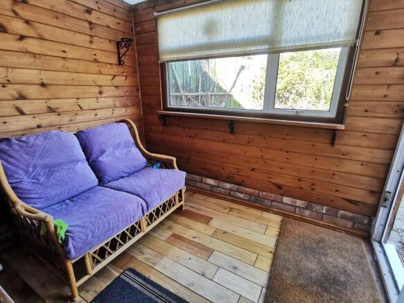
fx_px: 187
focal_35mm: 16
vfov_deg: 78.1
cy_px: 152
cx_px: 202
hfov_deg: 94.5
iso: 100
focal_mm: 2.26
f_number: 2.2
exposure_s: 1/50
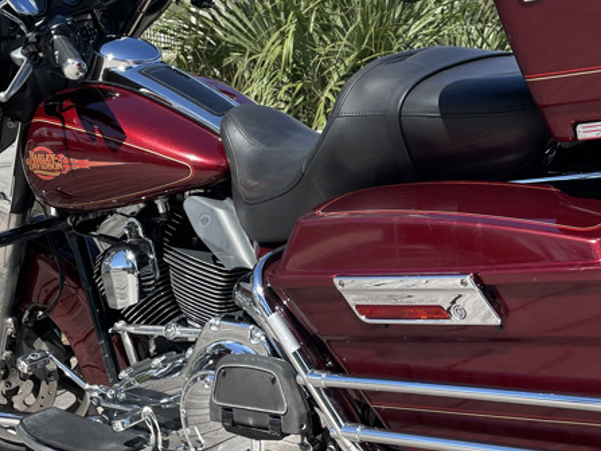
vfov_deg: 23.6
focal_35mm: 62
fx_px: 1077
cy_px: 157
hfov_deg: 30.7
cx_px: 440
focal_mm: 4.2
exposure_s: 1/2092
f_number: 1.6
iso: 32
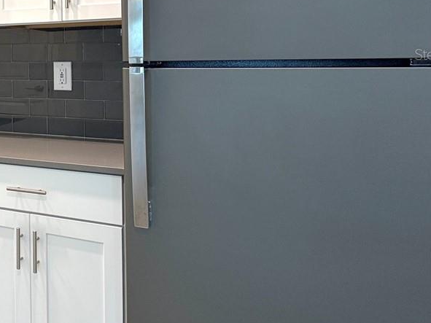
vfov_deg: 22.2
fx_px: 809
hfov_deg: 26.2
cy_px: 54
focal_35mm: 65
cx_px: -100
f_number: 1.78
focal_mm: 6.76
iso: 125
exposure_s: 1/120
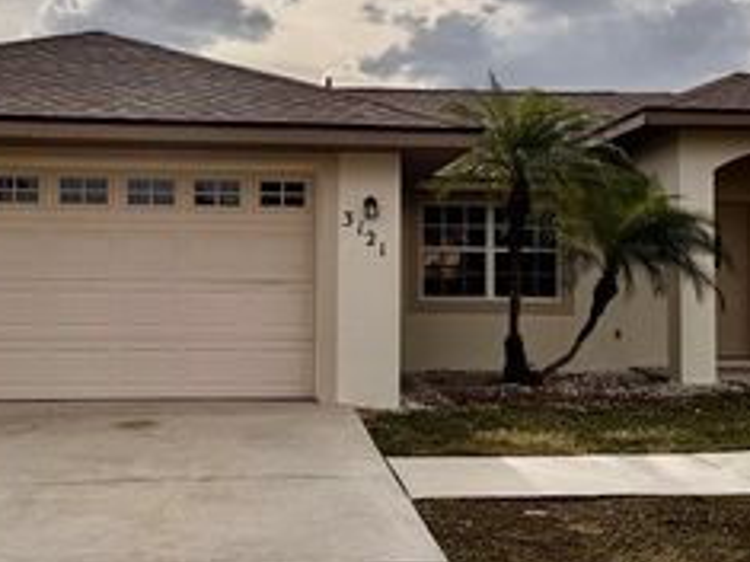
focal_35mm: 51
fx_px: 1104
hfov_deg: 37.5
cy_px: 225
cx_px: 345
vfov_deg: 28.5
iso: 80
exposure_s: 1/14286
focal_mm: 6.76
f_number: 1.78
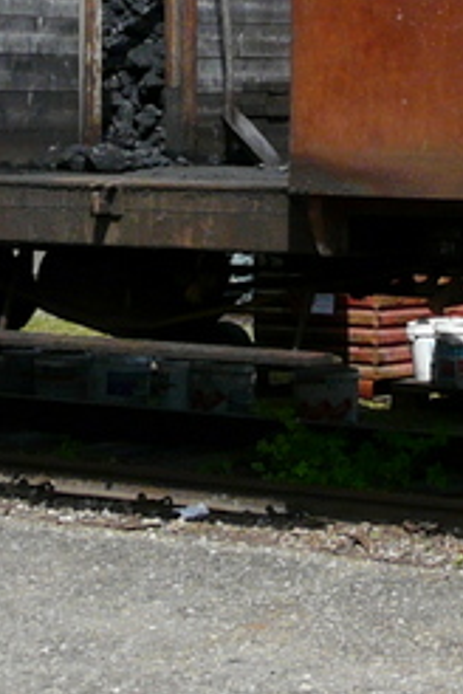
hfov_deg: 10.7
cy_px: -3
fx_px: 2450
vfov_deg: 15.8
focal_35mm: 127
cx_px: 412
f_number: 5.6
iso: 100
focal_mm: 4.9
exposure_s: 1/320
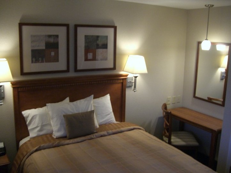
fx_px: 254
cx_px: 116
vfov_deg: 37.7
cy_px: 86
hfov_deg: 49.0
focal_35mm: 38
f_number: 2.7
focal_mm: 6.2
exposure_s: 1/80
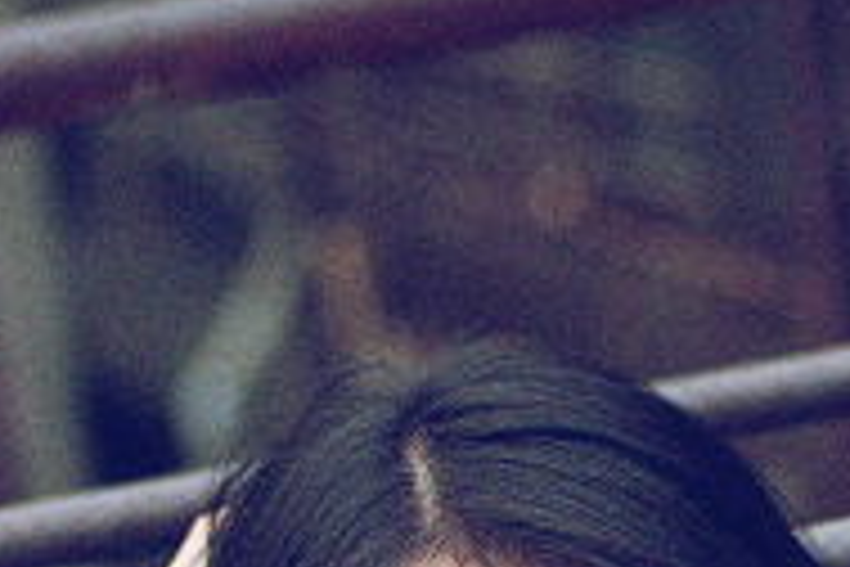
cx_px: 508
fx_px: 5619
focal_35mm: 238
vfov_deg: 5.7
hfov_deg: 8.6
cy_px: 904
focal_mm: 50
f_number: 2
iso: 125
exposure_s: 1/100
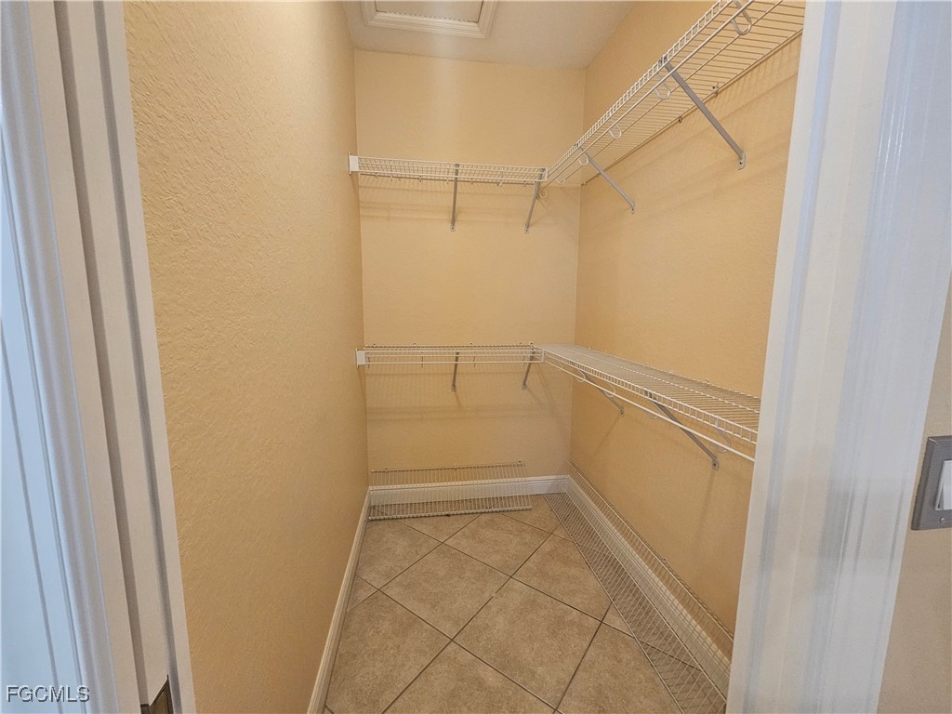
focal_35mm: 13
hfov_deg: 106.2
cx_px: 476
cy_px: 357
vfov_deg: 89.9
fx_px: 358
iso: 250
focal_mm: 2.2
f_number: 2.2
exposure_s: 1/60
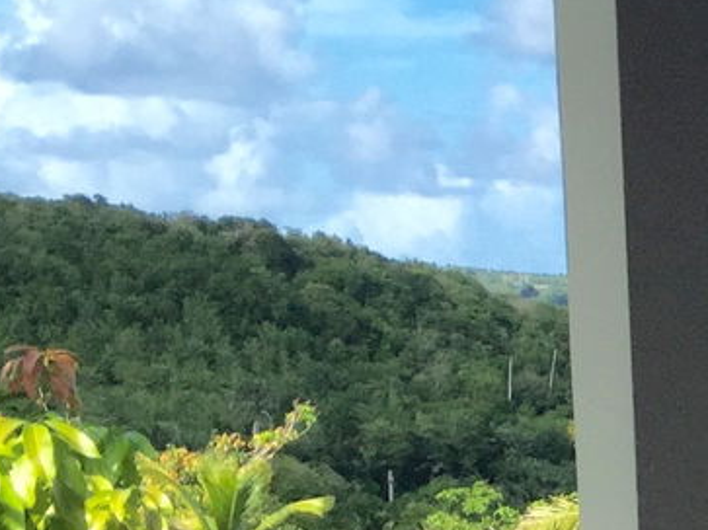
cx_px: 1410
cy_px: 631
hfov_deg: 13.3
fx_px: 2617
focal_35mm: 128
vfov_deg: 11.4
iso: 32
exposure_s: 1/1647
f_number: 2.2
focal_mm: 4.15
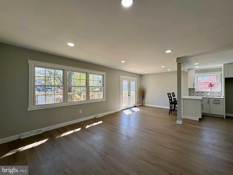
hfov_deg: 102.1
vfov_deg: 85.7
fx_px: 94
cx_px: 116
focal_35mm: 14
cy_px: 88
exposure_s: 1/203
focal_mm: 2.22
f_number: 2.2
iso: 64
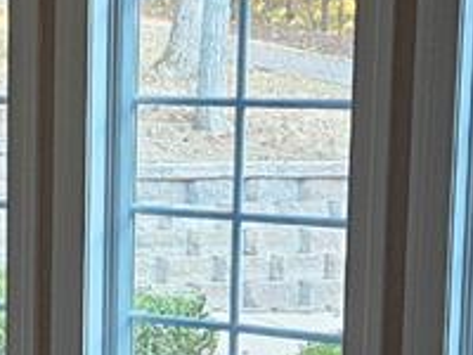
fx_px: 1612
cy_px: 289
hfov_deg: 16.1
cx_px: -76
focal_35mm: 118
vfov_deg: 12.5
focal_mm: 5.4
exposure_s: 1/120
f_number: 1.8
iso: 800
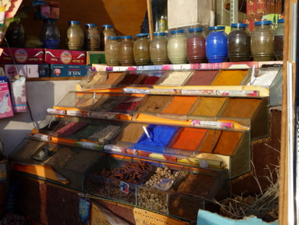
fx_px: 415
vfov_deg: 30.3
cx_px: 150
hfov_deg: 39.6
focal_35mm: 48
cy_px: 112
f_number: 4.2
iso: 100
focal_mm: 8
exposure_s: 1/400
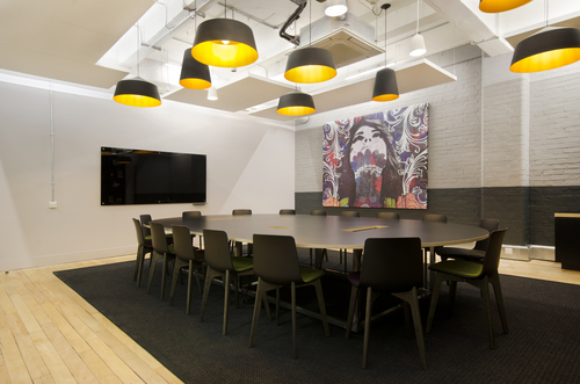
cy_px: 192
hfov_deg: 81.3
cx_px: 290
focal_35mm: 21
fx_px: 338
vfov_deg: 59.3
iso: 100
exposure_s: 1
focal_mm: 14
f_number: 9
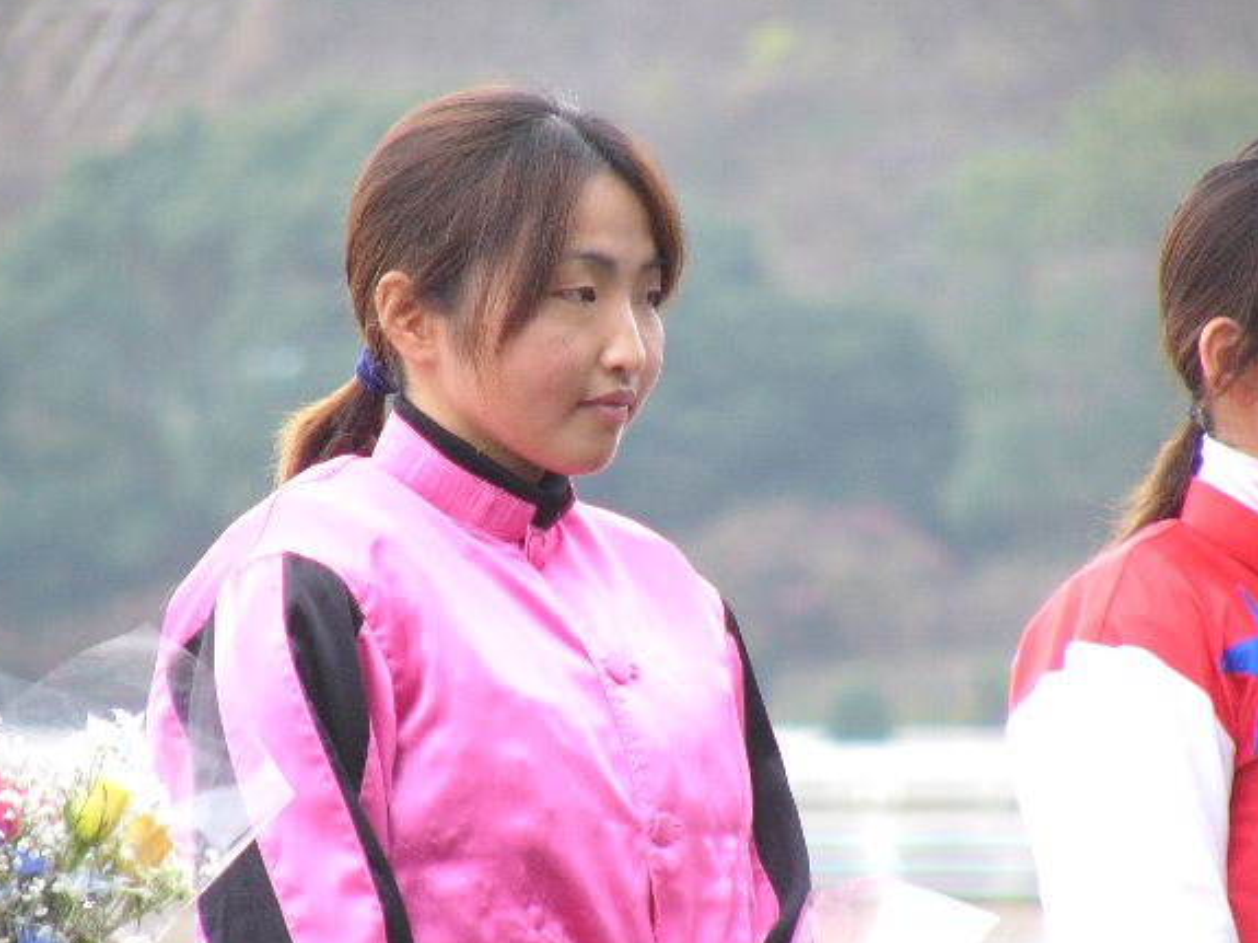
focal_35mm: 481
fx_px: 17477
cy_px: 510
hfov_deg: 4.1
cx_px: 597
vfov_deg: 3.1
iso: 100
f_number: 3.7
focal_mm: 72
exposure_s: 1/125
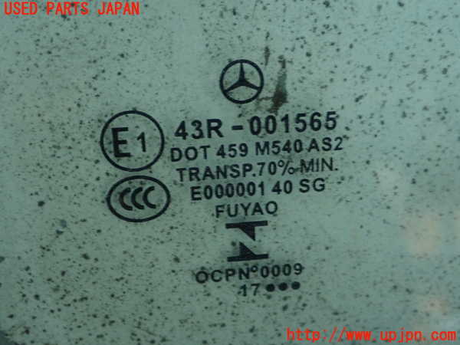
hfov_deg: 36.2
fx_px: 704
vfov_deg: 27.5
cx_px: 230
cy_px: 172
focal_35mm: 53
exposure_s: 1/13
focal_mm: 9.61
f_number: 3.4
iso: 800
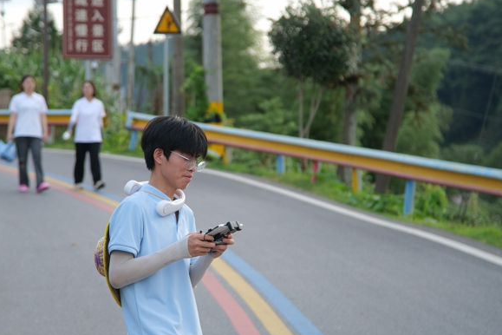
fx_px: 2050
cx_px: 208
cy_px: 171
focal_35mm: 147
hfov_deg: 14.0
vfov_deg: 9.3
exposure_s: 1/125
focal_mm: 105
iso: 320
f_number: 4
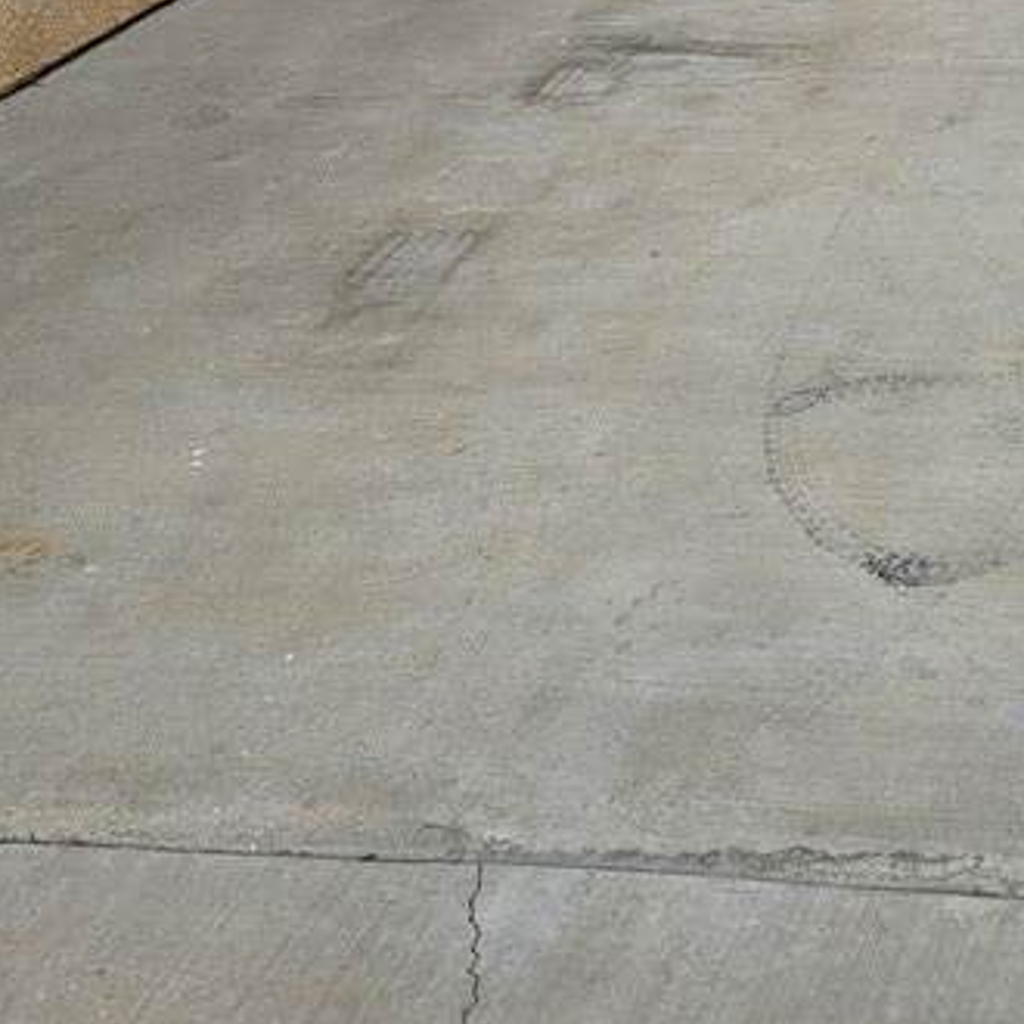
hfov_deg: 25.3
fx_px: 2108
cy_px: 109
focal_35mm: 63
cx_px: 1133
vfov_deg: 26.4
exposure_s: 1/1718
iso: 25
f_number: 1.8
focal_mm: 5.4
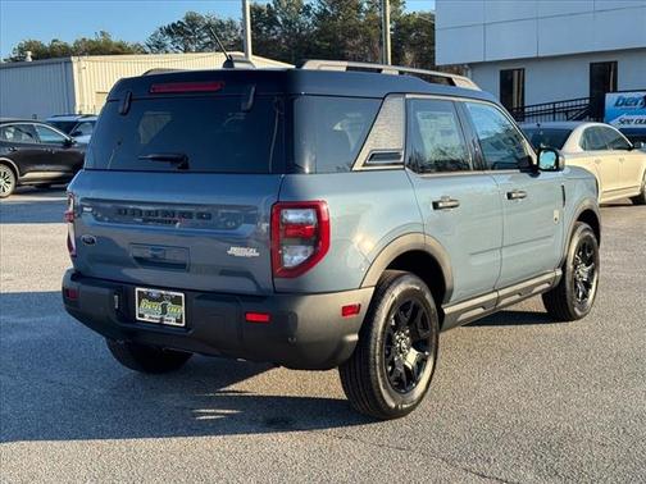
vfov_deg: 30.3
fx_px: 896
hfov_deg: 39.7
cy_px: 242
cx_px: 323
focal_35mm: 48
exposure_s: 1/1366
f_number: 1.78
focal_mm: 6.76
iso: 64
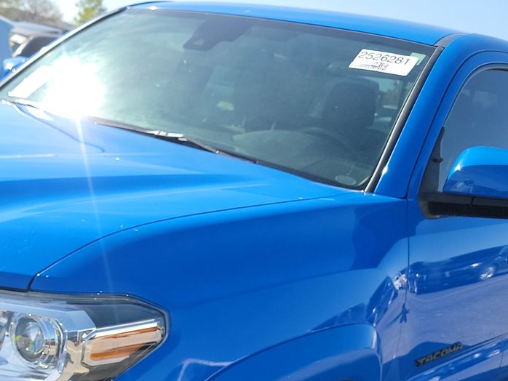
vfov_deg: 25.7
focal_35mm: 55
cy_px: 347
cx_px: 106
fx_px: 807
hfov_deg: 33.9
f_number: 1.8
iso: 50
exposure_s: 1/599
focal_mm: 6.7
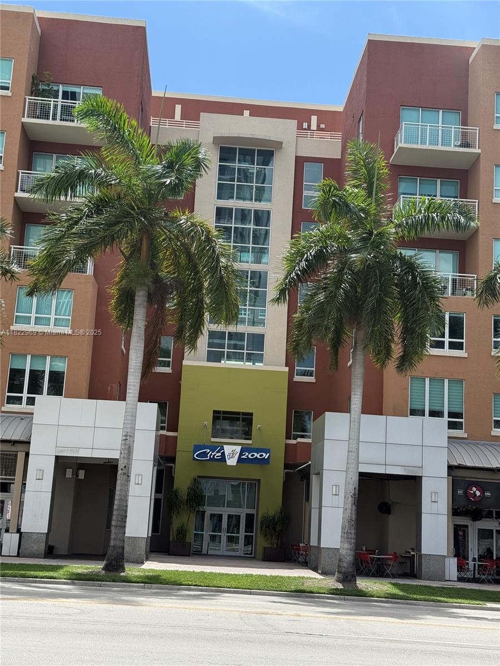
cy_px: 333
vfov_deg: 39.7
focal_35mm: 48
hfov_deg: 30.3
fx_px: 924
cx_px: 250
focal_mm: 6.76
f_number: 1.78
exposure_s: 1/2865
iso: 80
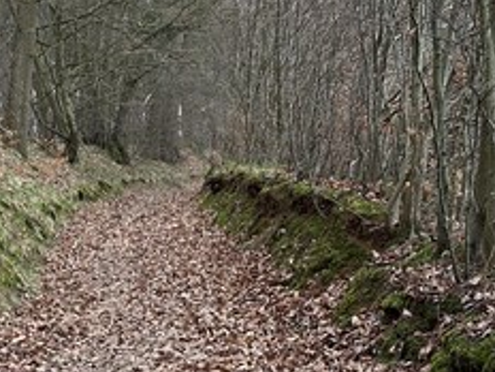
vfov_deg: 23.6
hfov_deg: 30.6
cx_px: 115
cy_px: 169
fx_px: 887
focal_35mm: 62
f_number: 1.78
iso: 160
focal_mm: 6.86
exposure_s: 1/121
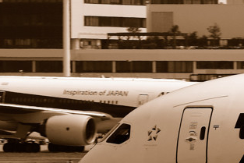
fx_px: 6652
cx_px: 329
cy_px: 118
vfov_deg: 1.4
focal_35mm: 981
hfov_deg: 2.1
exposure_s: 1/570
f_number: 5.6
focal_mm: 200
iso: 100
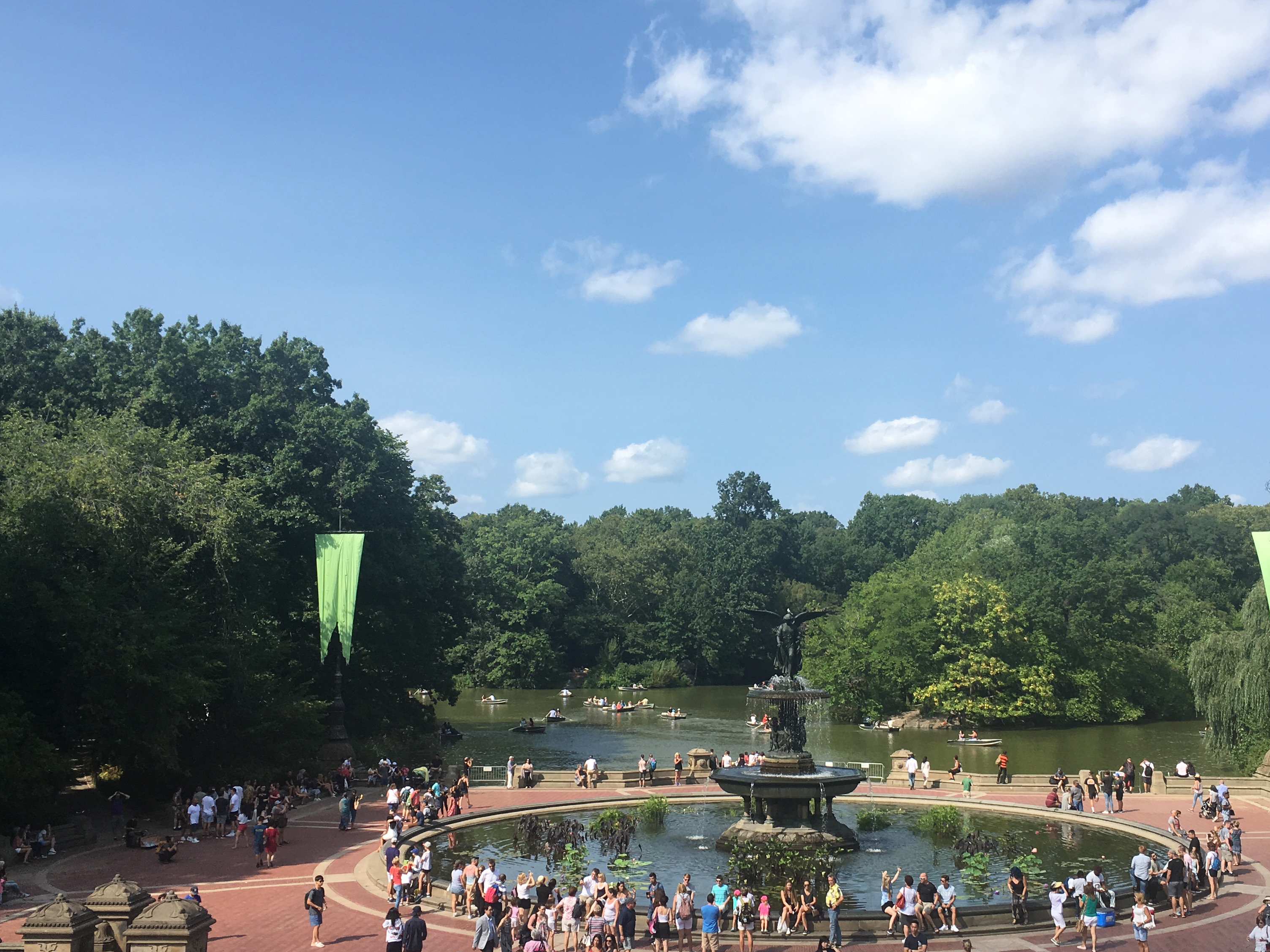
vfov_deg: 36.8
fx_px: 1431
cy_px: 544
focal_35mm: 39
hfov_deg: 47.7
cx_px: 745
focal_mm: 4.15
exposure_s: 1/1304
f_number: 2.2
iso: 25
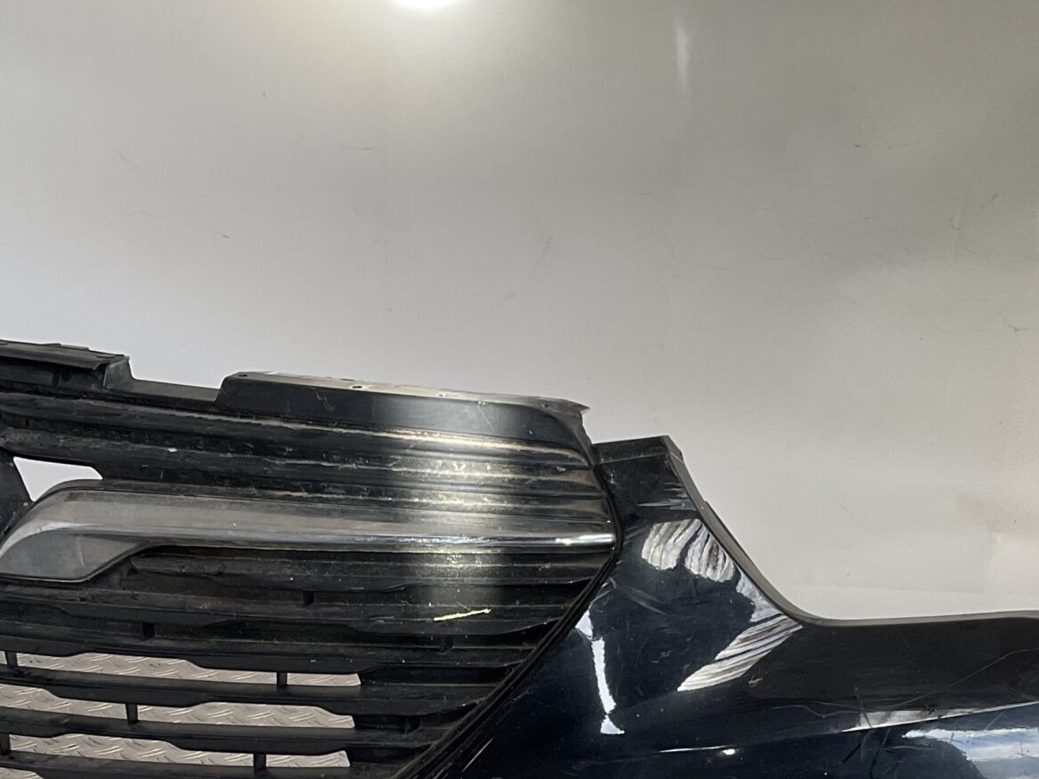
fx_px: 1921
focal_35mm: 64
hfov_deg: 30.3
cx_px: 514
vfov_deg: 21.8
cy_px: 843
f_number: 1.8
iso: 32
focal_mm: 3
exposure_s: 1/100
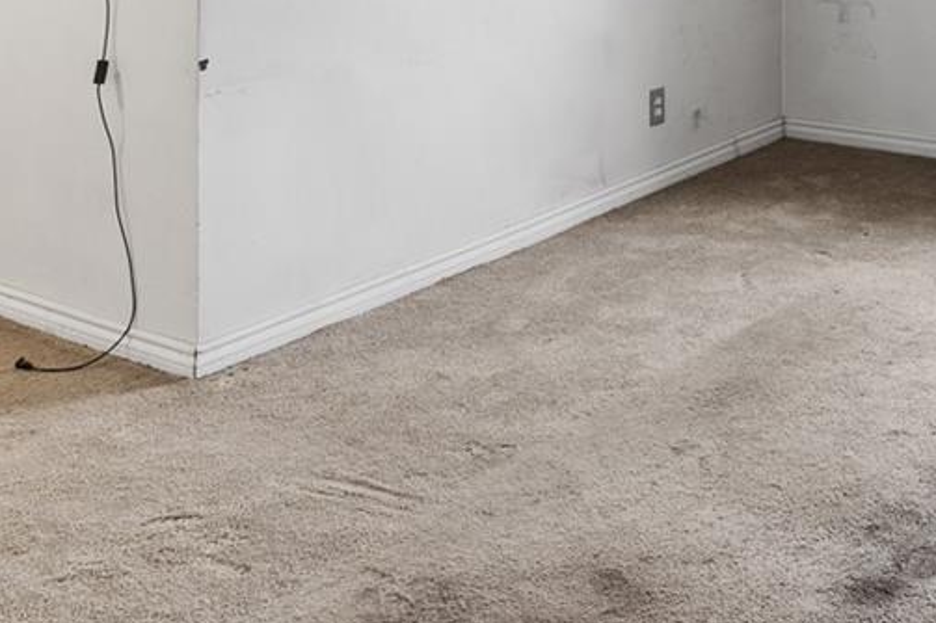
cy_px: -239
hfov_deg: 33.6
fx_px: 1481
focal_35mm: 57
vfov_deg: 21.0
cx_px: 802
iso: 100
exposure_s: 1/1.67
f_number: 11
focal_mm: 14
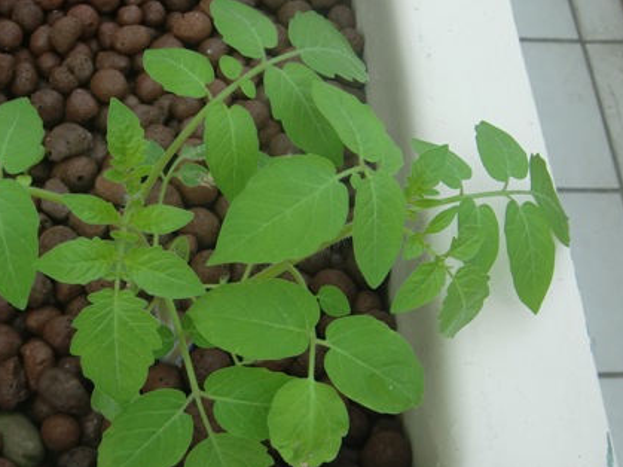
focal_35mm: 58
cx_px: 233
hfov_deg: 33.1
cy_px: 248
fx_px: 1044
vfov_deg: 25.2
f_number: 3.9
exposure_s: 1/100
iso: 64
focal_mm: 6.66
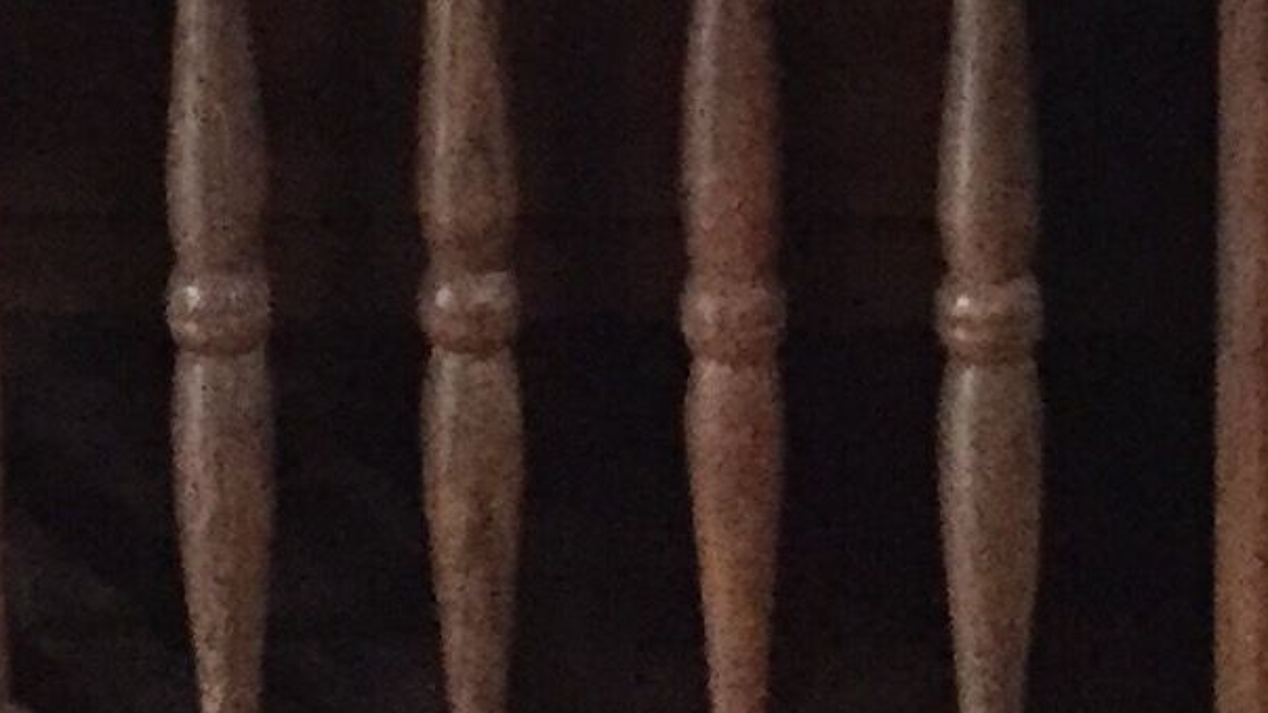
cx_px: 435
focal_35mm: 171
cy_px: -644
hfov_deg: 12.6
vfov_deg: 6.9
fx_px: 5749
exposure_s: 1/17
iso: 400
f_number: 2.2
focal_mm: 4.15
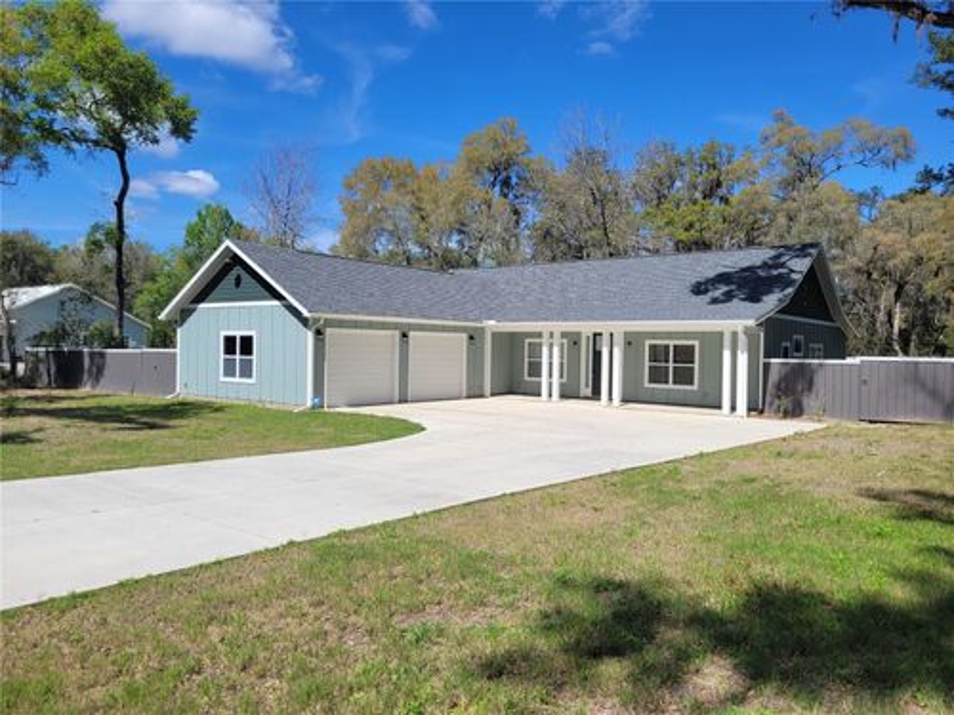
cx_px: 477
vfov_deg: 53.1
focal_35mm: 26
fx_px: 717
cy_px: 358
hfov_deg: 67.3
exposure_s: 1/2913
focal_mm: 5.4
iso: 40
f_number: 1.8
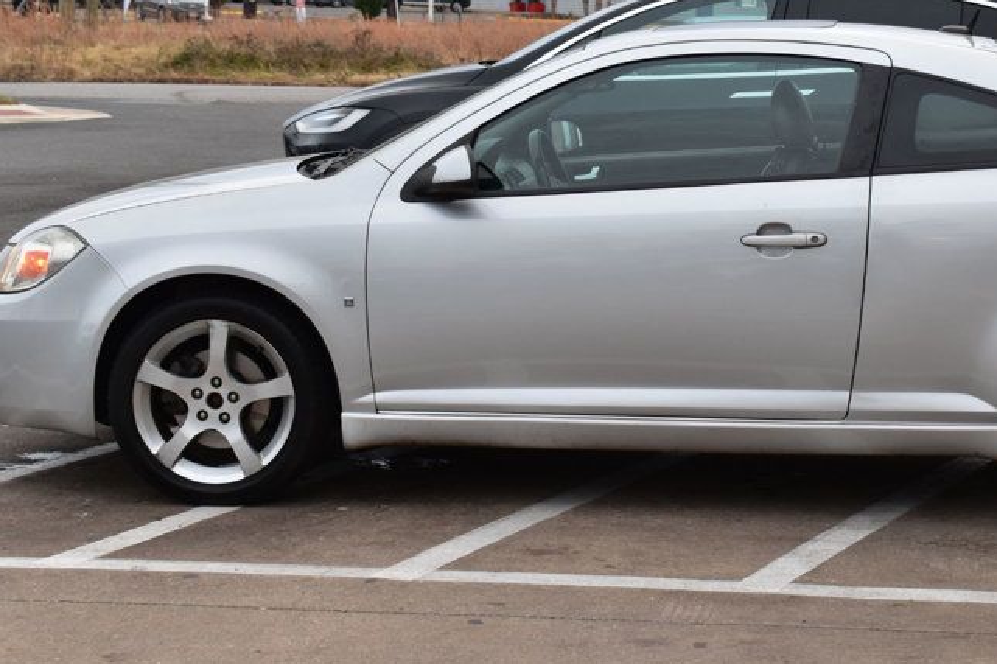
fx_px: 2519
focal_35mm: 91
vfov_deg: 15.0
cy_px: 205
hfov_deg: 22.2
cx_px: 720
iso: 400
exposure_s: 1/50
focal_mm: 38
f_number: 8
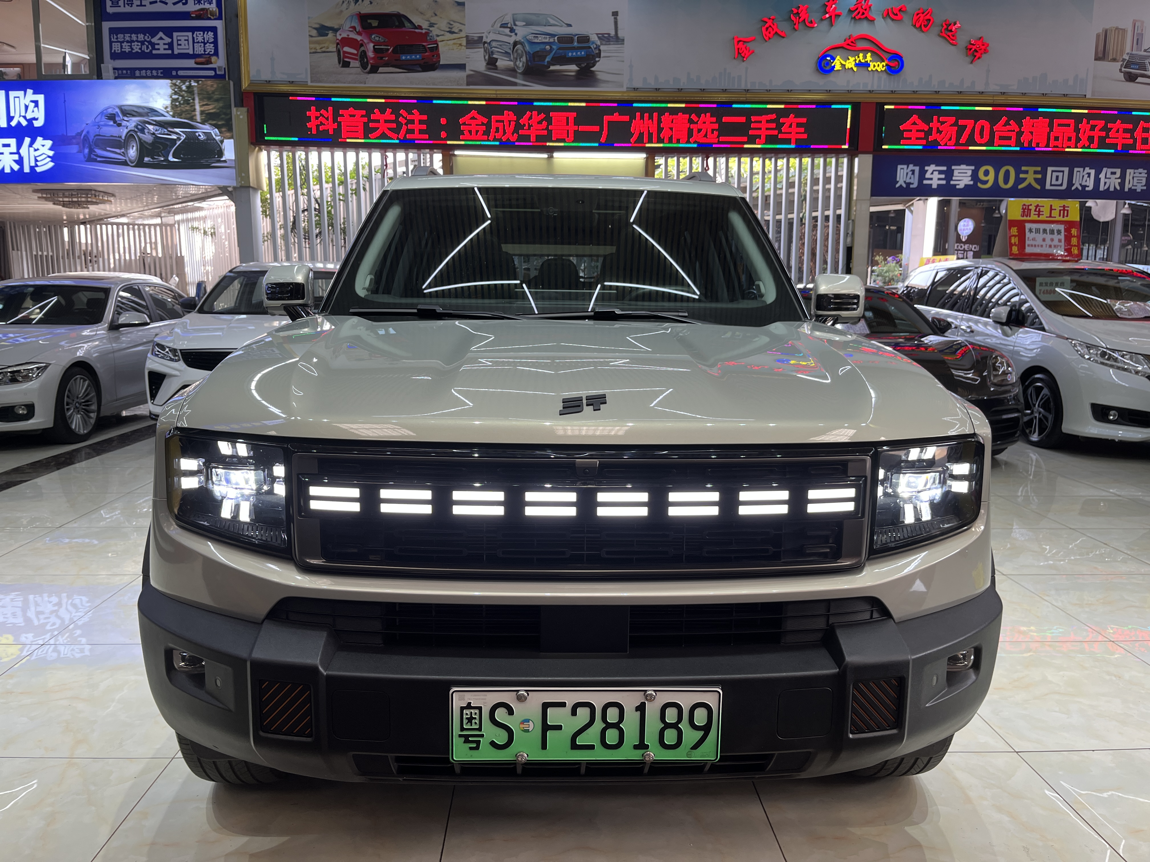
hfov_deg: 67.3
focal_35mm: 26
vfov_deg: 53.1
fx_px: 864
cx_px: 575
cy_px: 431
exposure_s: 1/101
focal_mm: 5.1
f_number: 1.6
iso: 50
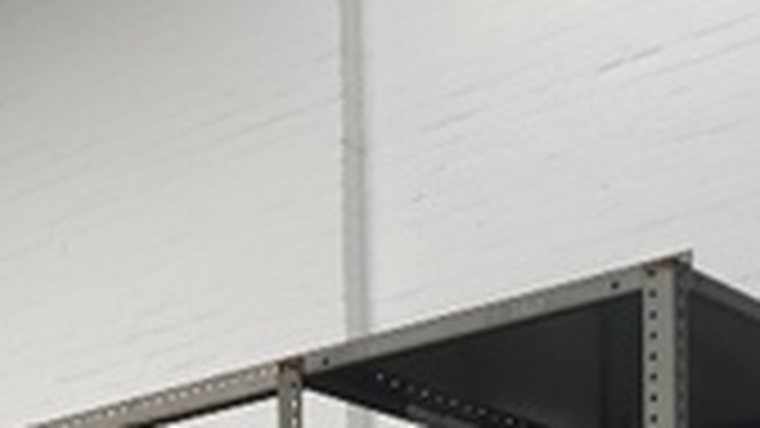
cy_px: 1045
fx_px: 2156
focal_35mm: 107
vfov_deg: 9.9
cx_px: 81
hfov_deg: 19.6
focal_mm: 16
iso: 125
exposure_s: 1/160
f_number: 4
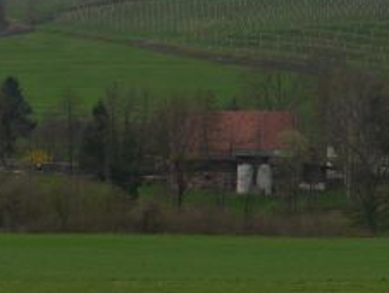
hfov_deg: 9.5
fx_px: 2227
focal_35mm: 198
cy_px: -29
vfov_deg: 7.5
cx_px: 676
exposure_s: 1/250
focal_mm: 28
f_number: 7.1
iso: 100
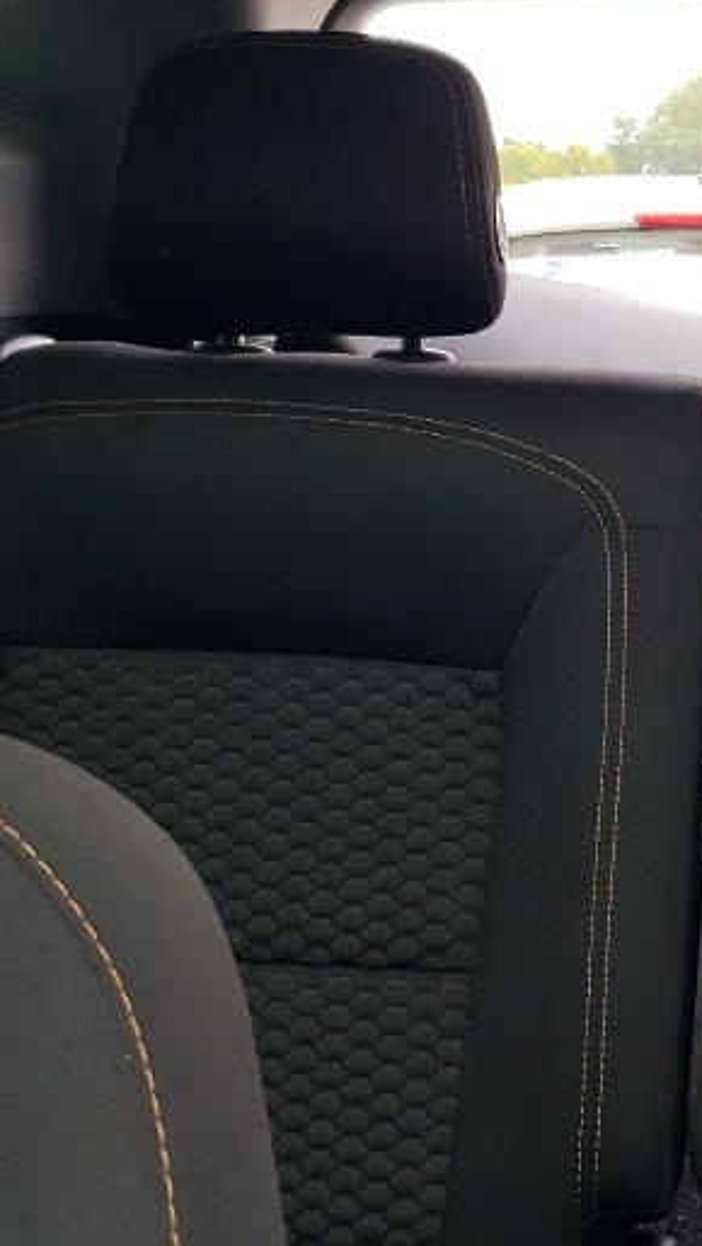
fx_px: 2910
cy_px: 339
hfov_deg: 13.5
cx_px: 736
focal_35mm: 88
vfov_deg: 24.0
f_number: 1.5
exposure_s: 1/400
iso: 50
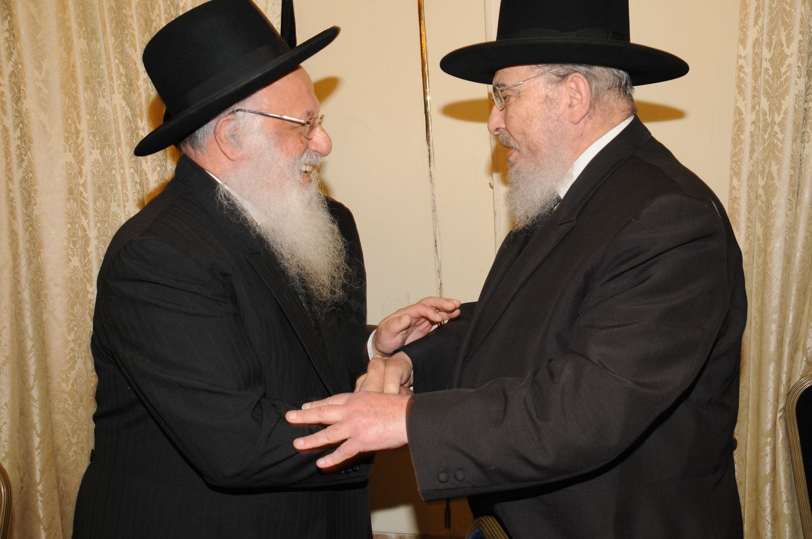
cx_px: 406
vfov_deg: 32.9
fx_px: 912
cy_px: 270
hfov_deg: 48.0
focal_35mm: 40
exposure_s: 1/60
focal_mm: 27
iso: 400
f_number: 5.6
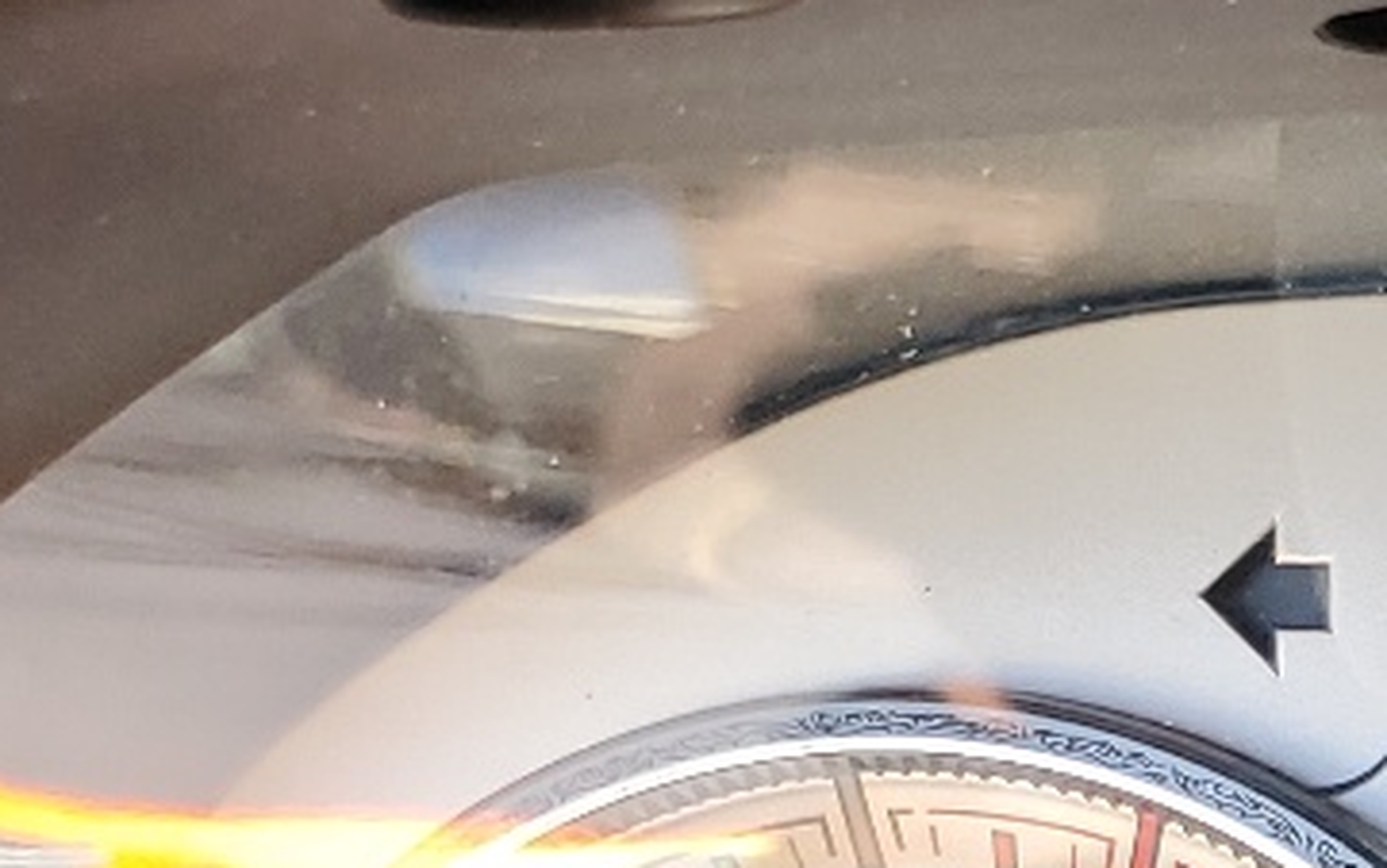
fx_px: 4614
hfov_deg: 14.8
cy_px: 1467
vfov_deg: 10.2
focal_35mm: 122
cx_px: 2563
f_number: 1.5
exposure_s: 1/120
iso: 57
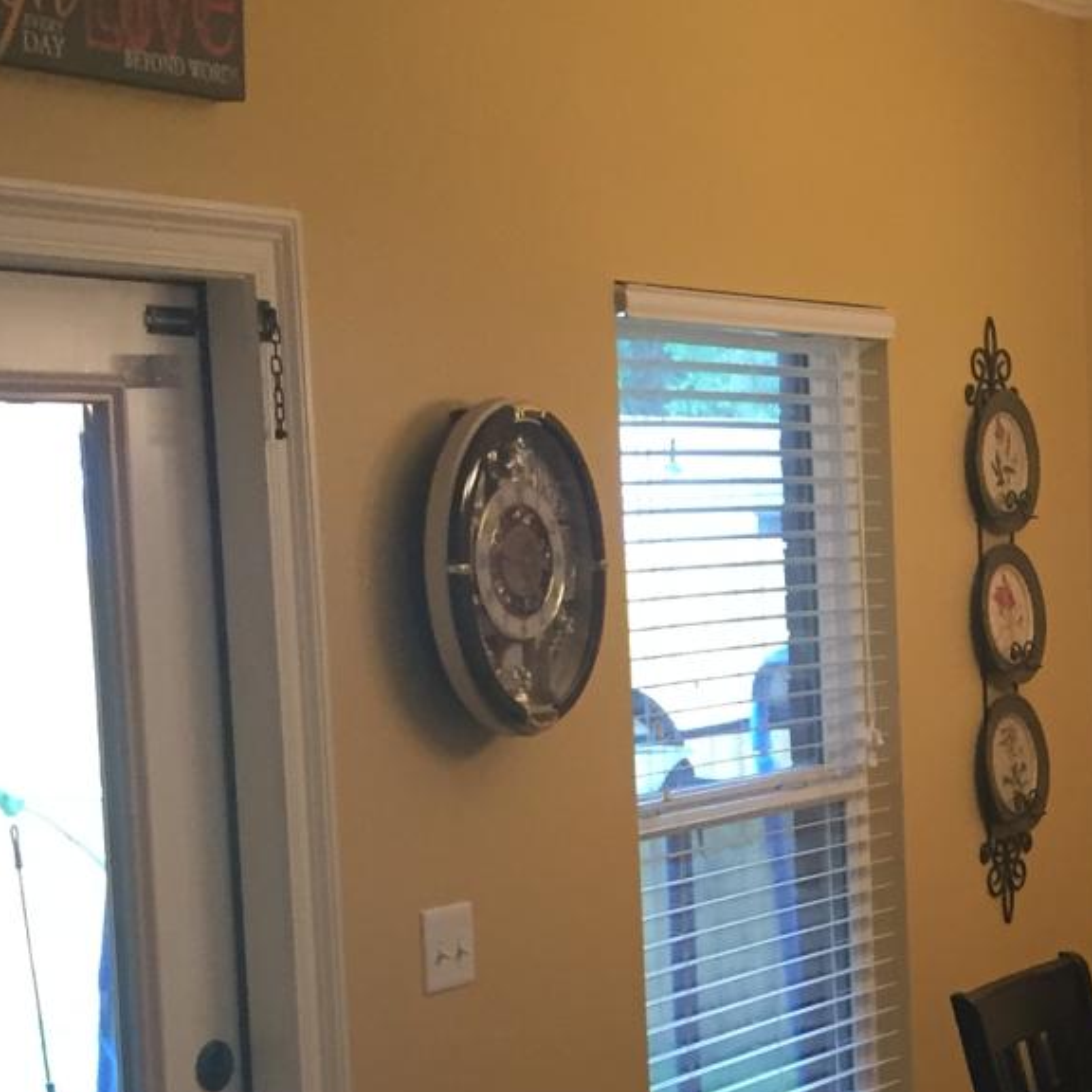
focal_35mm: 89
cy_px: 863
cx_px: 1325
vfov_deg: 19.3
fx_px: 3176
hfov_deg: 18.4
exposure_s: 1/30
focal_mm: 4.15
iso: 100
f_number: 2.2
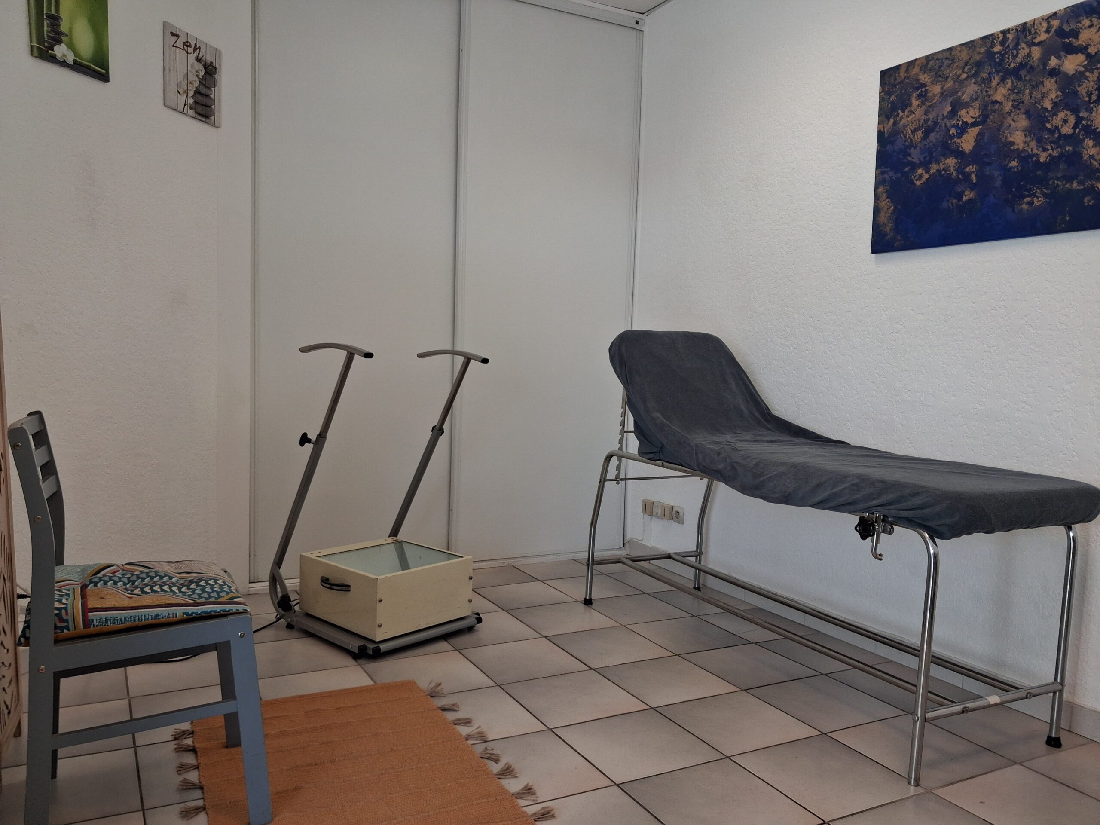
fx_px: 858
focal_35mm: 27
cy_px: 412
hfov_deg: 65.3
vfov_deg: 51.4
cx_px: 550
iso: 160
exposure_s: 1/100
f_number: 1.8
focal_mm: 4
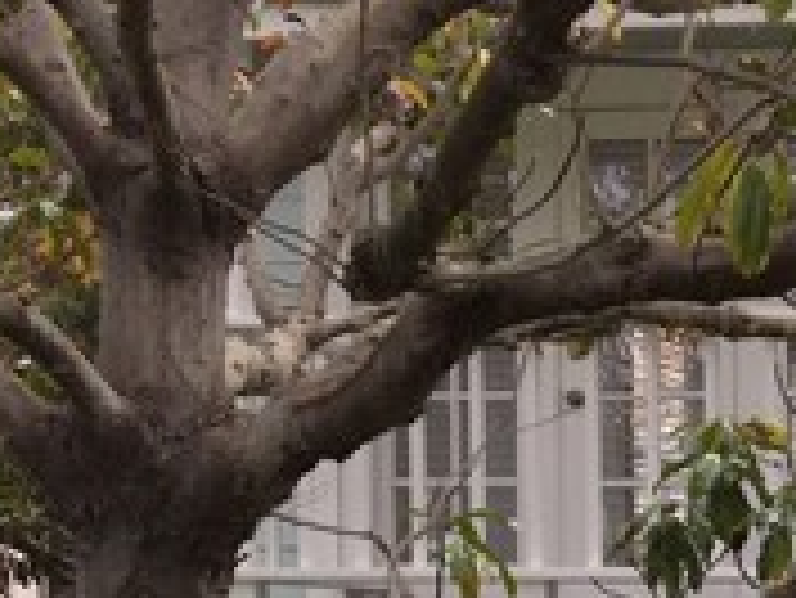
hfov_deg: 16.1
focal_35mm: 105
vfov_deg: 13.6
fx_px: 2416
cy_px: 787
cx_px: 1381
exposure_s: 1/400
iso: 25
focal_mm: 4.15
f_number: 2.2
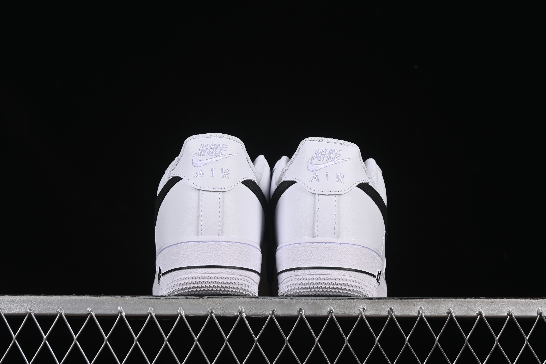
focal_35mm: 75
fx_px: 1137
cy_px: 182
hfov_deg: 27.0
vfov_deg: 18.2
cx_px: 273
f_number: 8
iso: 160
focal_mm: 50
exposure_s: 1/100
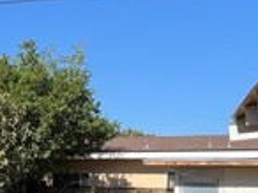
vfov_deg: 24.7
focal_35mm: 57
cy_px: 179
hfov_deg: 30.5
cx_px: -21
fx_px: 424
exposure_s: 1/1064
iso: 32
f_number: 1.8
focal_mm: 1.57
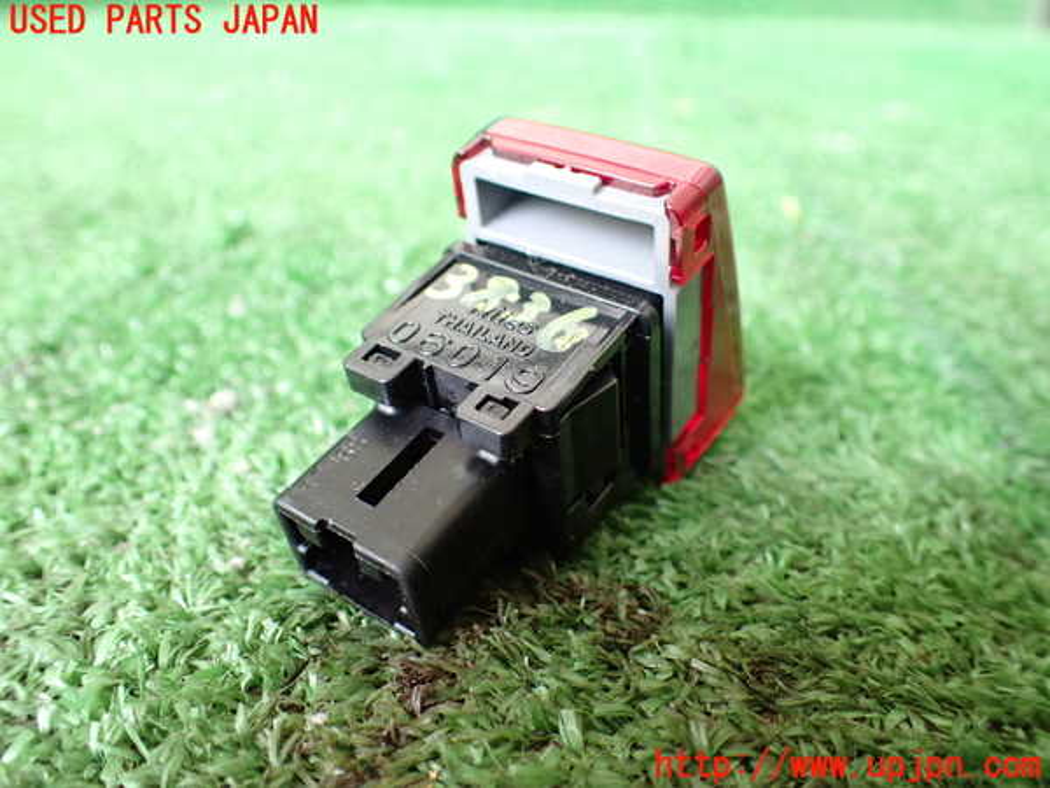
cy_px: 394
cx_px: 525
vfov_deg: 46.8
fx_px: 910
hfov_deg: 60.0
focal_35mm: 30
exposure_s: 1/125
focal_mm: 5.4
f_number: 2.3
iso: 800
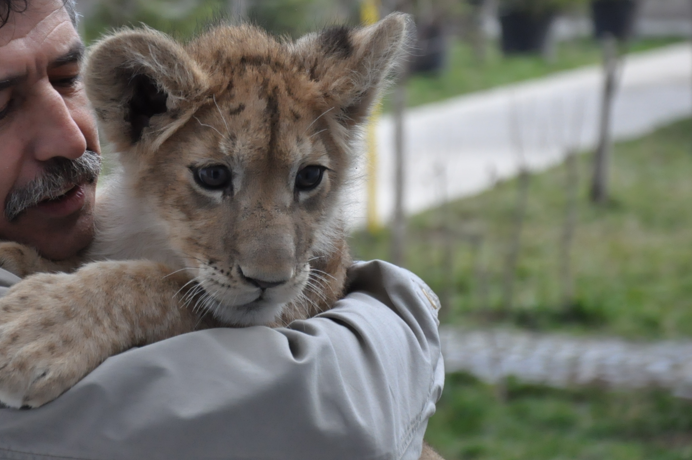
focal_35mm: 164
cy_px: 174
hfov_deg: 12.6
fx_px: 3142
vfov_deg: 8.4
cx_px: 259
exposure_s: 1/2500
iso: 1600
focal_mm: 85
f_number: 5.6
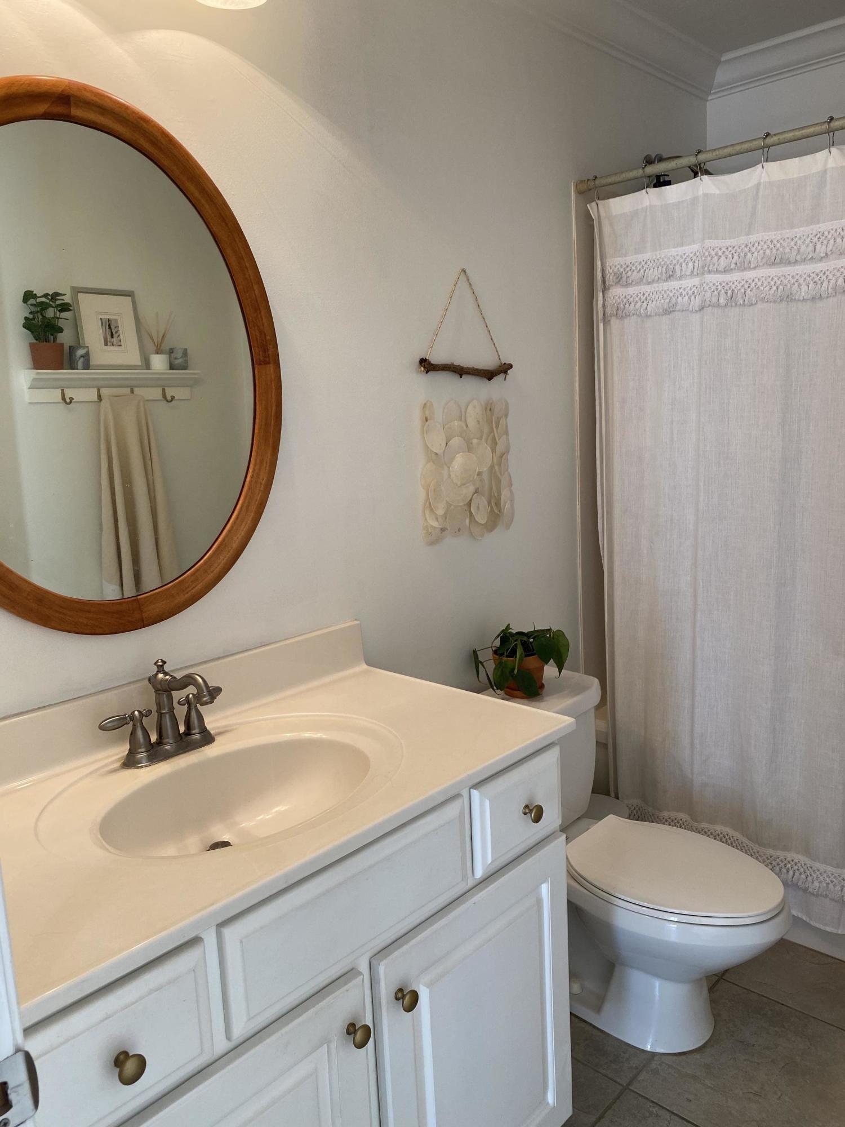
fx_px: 846
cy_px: 564
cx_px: 422
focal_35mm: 26
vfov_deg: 67.3
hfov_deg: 53.1
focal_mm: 4.25
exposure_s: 1/60
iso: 64
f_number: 1.8
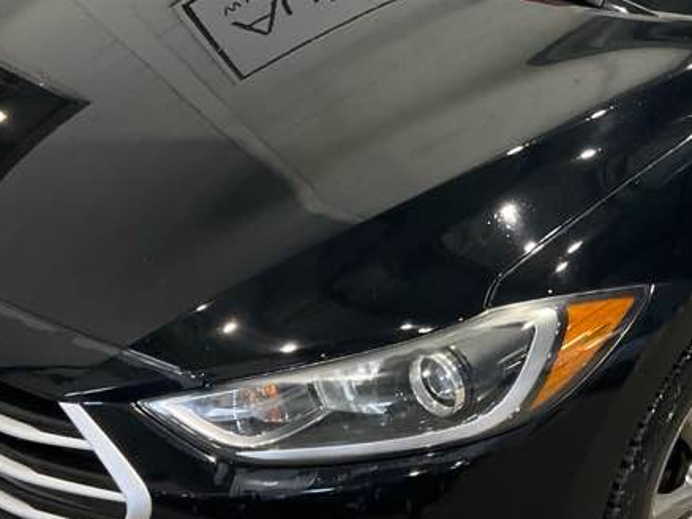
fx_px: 1500
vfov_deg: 19.6
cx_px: 517
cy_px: 162
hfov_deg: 25.7
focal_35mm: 75
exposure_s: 1/60
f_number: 1.8
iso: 80
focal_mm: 3
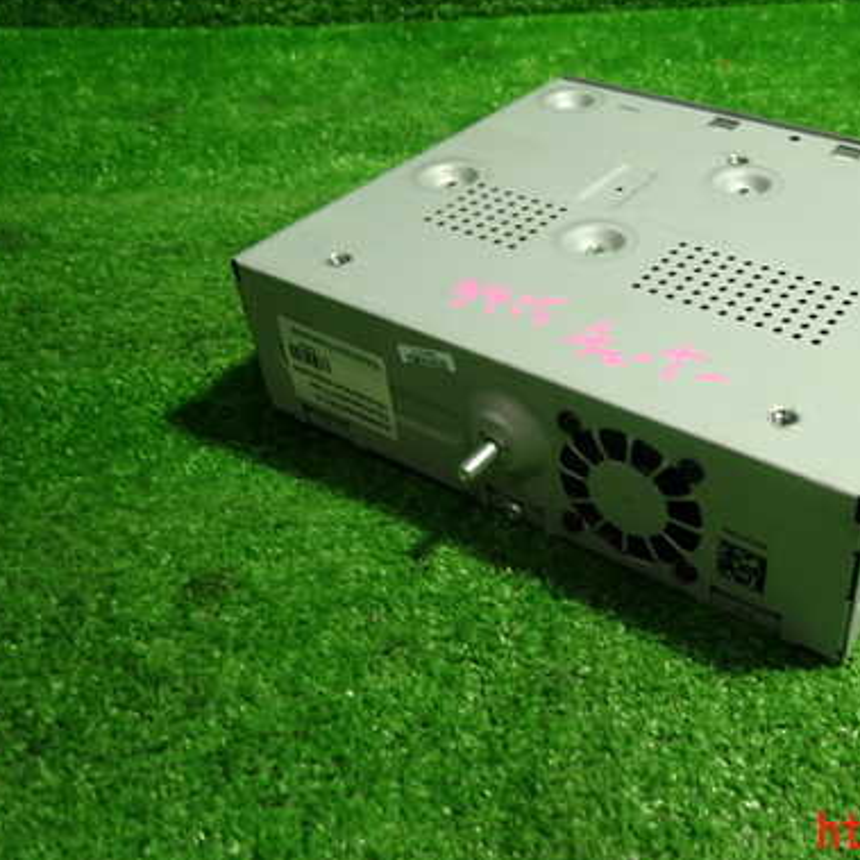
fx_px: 984
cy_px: 352
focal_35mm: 35
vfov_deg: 47.0
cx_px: 649
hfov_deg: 45.5
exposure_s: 1/30
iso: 200
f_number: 2
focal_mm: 4.5
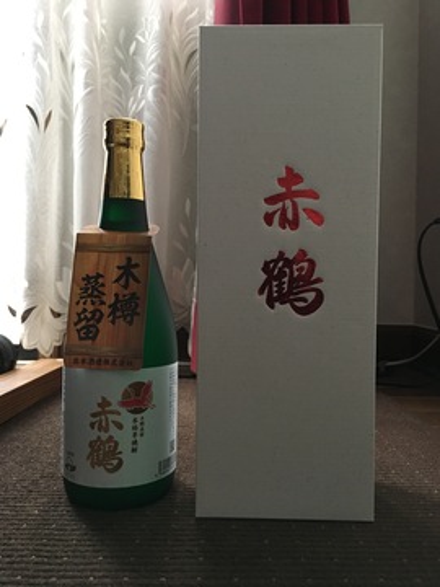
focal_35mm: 29
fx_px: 491
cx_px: 220
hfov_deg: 48.2
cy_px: 294
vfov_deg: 61.7
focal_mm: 4.15
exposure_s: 1/24
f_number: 2.2
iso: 200
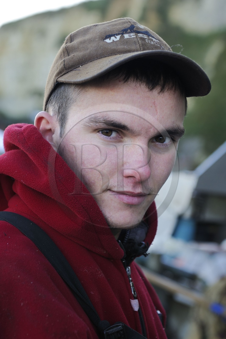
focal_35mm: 70
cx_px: 113
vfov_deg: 28.8
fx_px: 659
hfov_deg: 19.4
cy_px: 170
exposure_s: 1/160
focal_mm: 70
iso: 400
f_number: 4.5
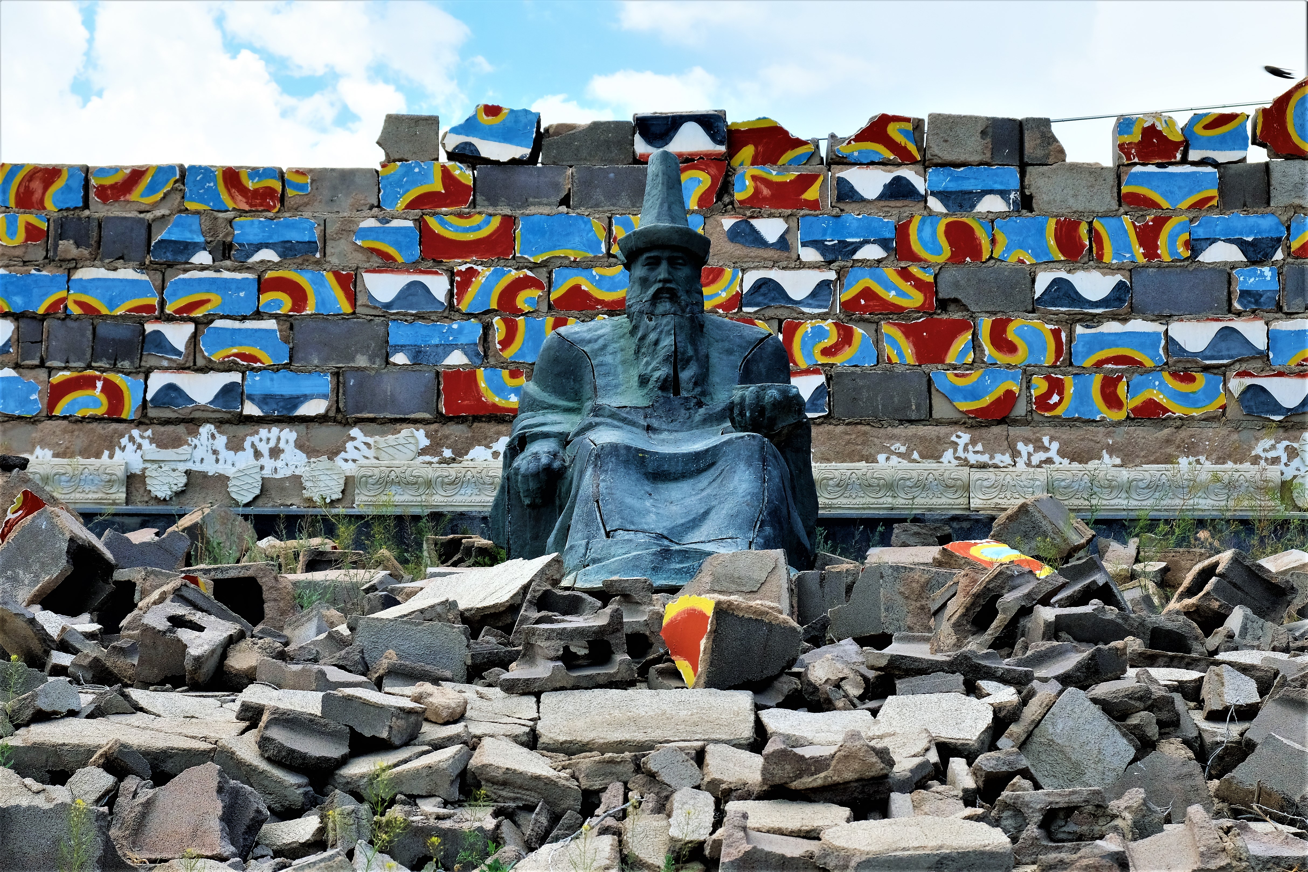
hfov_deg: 38.9
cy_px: 436
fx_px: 1853
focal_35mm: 51
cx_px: 654
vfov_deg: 26.5
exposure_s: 1/400
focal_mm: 34.3
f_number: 8
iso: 400
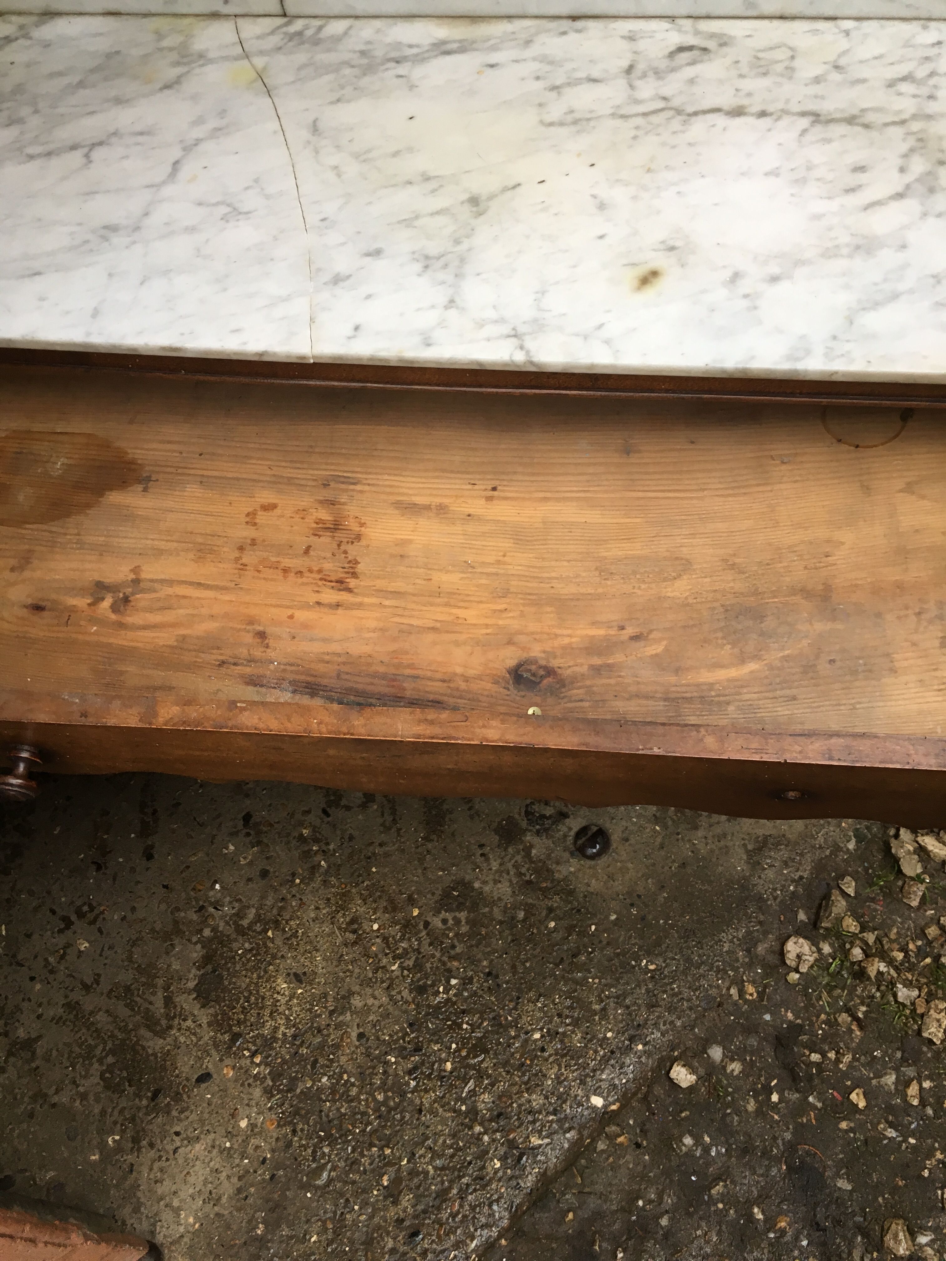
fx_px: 1057
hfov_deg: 48.2
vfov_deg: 61.7
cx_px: 473
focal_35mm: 29
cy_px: 630
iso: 32
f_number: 2.2
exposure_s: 1/33
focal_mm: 4.15
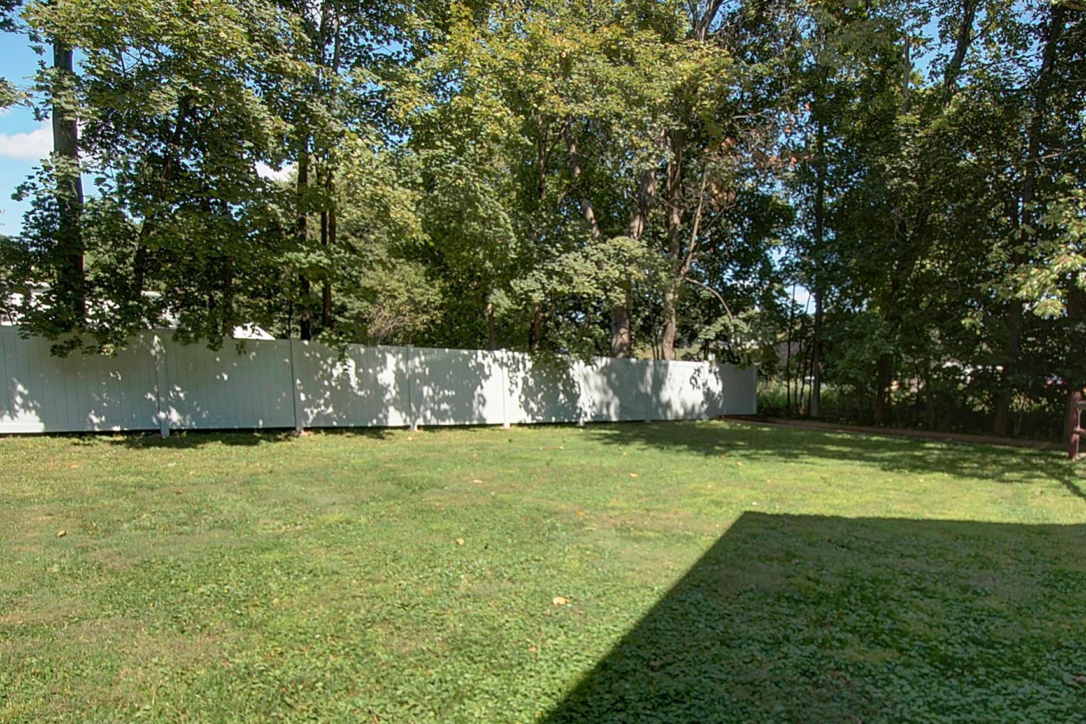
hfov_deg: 90.0
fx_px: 543
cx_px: 552
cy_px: 389
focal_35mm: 18
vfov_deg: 67.3
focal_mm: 10
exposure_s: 1/30
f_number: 14
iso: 200
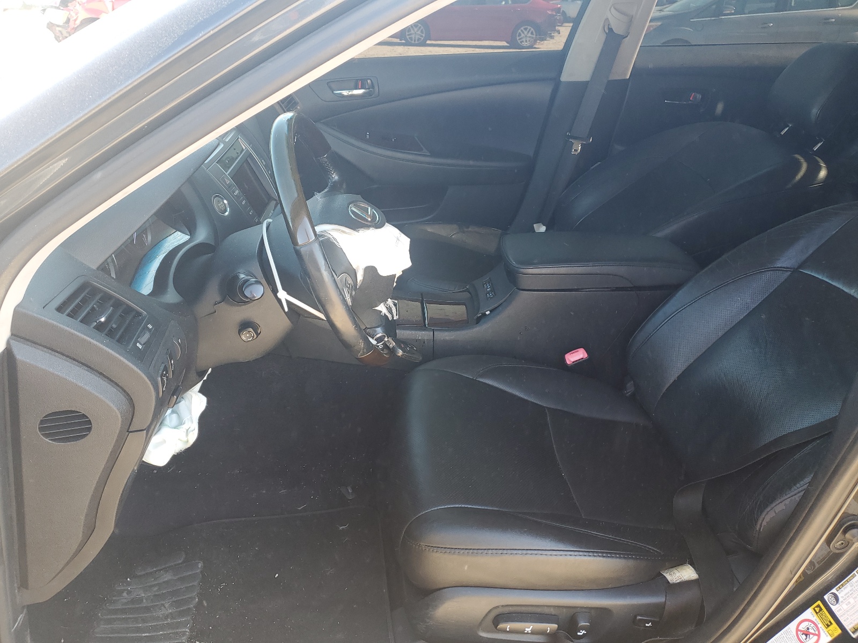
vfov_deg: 53.1
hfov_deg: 67.3
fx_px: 644
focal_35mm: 26
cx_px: 429
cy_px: 322
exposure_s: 1/105
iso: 50
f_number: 1.5
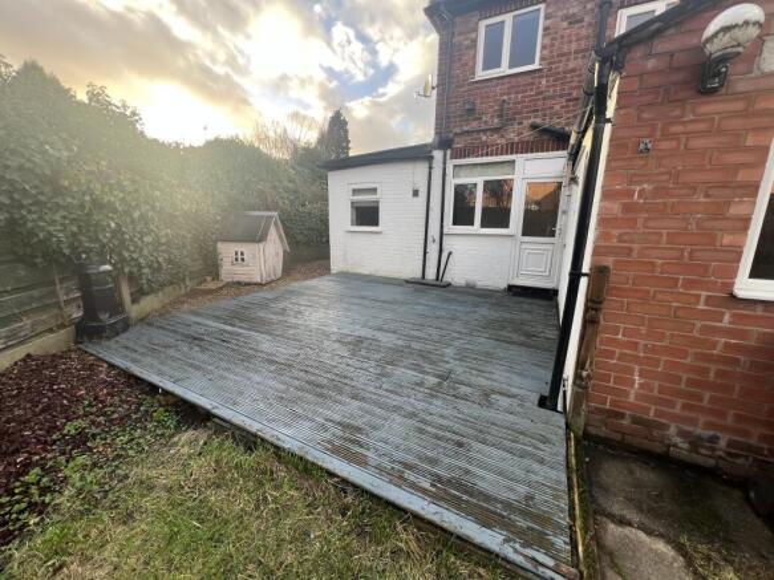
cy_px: 290
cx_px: 387
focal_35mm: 13
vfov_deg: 89.9
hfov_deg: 106.2
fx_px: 291
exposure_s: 1/136
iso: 32
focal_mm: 1.57
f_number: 1.8
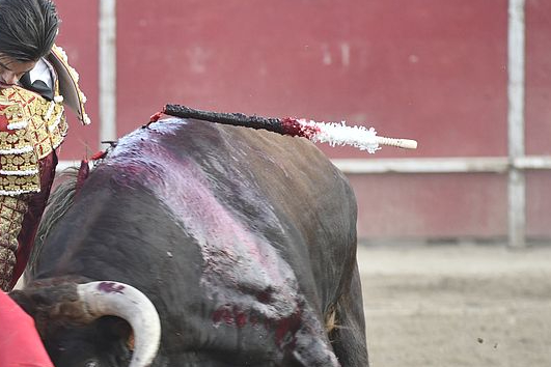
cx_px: -24
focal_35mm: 452
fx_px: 6918
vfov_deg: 3.0
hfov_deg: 4.6
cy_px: 262
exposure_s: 1/320
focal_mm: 200
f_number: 4.5
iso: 1000
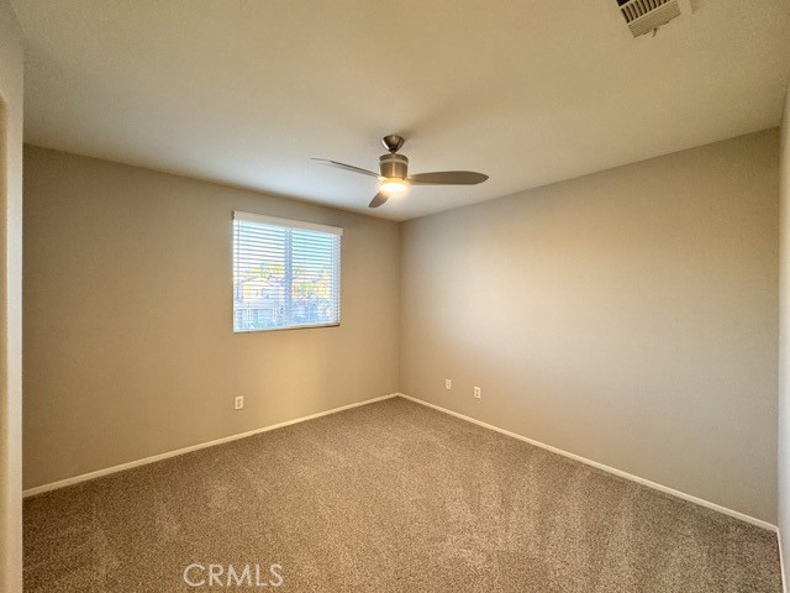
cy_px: 296
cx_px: 395
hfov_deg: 102.1
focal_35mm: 14
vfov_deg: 85.7
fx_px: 320
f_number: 2.2
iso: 200
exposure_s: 1/60
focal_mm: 2.22
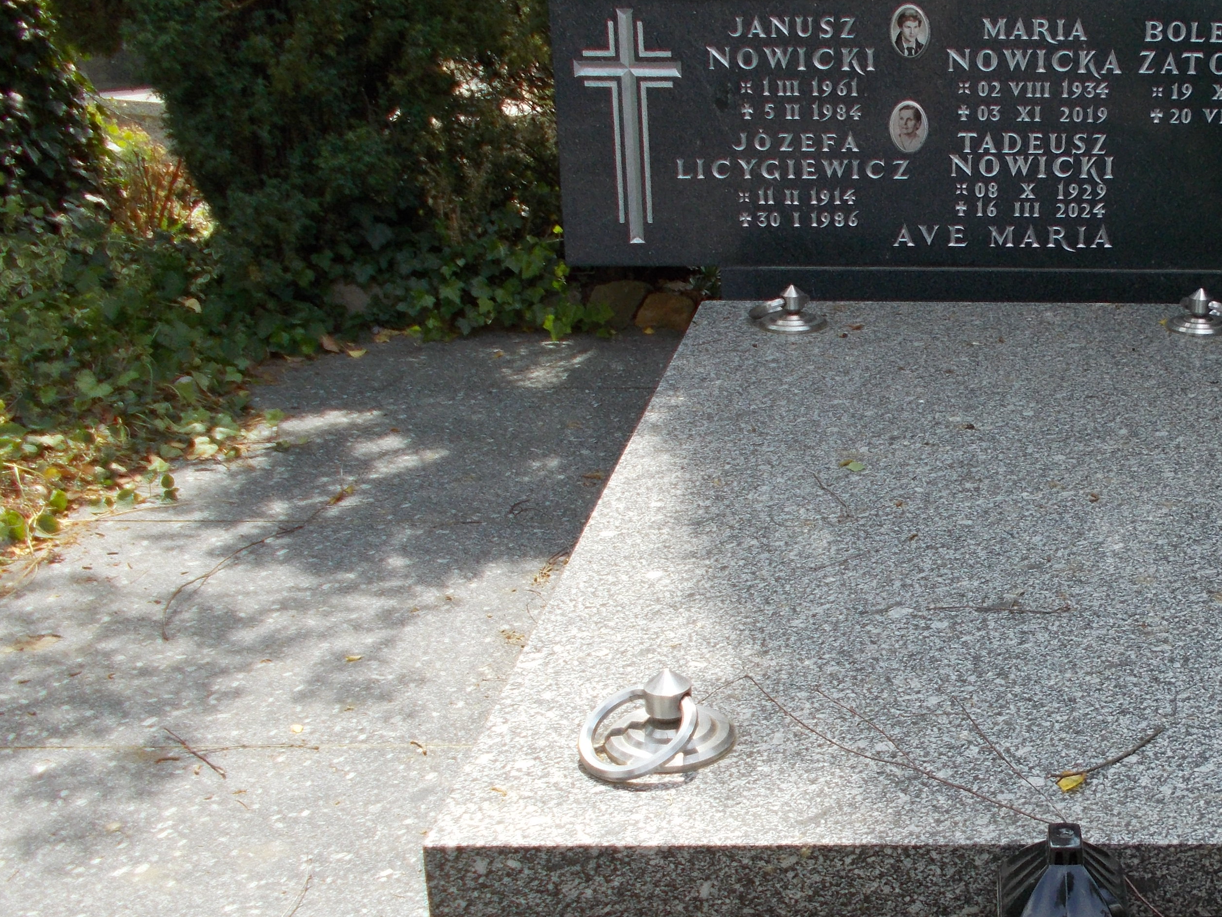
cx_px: 1001
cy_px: 508
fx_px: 1694
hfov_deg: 38.0
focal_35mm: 48
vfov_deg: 30.2
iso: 80
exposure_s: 1/320
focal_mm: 4.6
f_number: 3.2
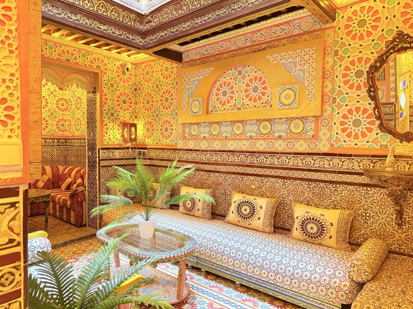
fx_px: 286
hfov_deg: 71.6
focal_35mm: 24
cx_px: 206
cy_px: 154
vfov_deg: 56.8
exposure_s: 1/50
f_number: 1.78
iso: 500
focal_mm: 6.76
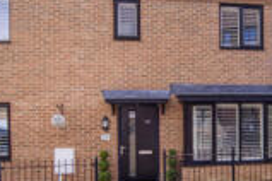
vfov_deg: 25.0
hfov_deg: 35.7
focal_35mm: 54
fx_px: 408
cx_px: 217
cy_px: 115
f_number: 5.6
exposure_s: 1/200
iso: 100
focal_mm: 18
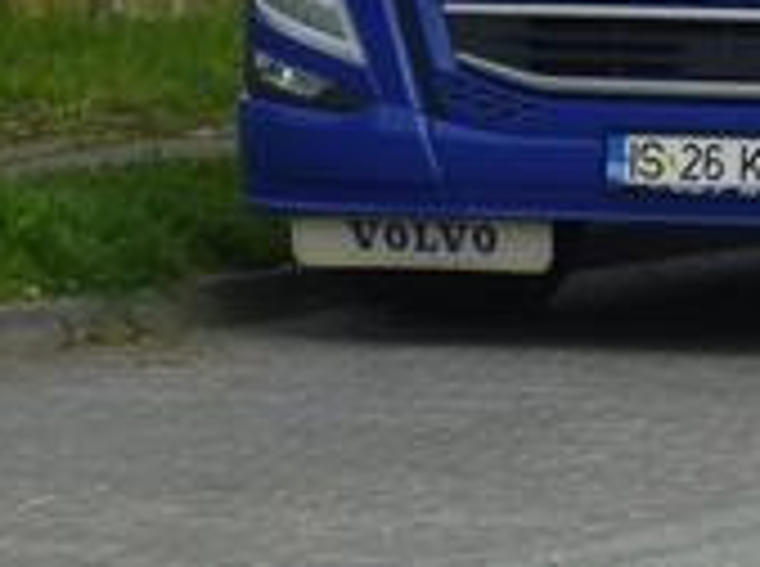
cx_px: 1205
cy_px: -680
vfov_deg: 2.8
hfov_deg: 3.8
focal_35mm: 517
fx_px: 11327
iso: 100
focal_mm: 19.4
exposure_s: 1/320
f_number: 5.3
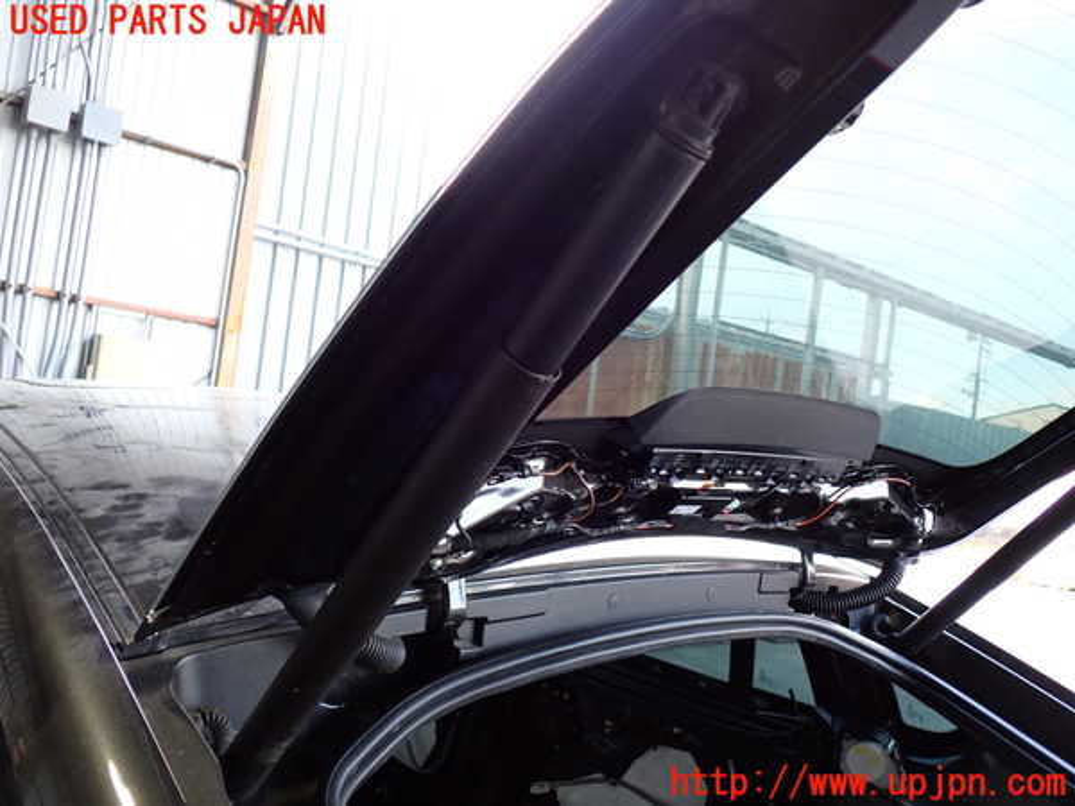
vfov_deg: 46.8
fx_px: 932
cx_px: 538
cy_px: 403
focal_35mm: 30
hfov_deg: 60.0
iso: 200
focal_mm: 5.4
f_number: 2.3
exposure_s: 1/40
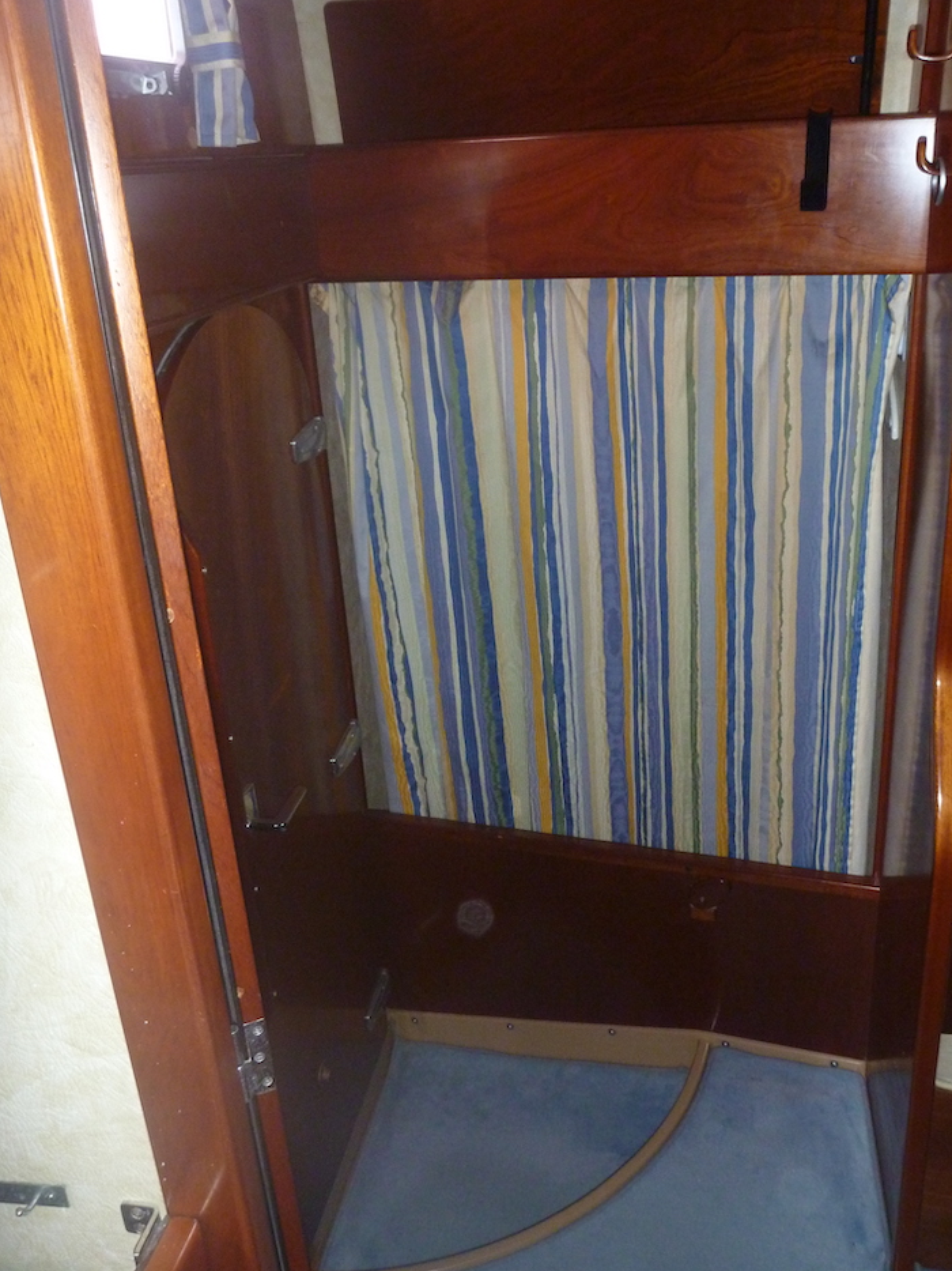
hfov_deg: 44.0
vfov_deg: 56.8
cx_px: 541
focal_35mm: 32
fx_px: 1174
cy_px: 642
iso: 320
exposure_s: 1/30
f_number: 3.3
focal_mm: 4.9
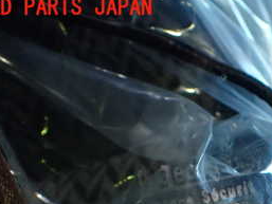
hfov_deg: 26.2
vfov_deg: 20.0
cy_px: 233
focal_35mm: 70
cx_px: 277
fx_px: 550
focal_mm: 5.4
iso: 320
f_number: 2.3
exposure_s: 1/125
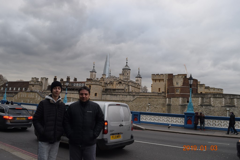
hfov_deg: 67.4
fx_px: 180
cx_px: 120
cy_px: 80
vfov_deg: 47.9
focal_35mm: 27
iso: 400
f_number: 6.3
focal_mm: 18
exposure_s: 1/160
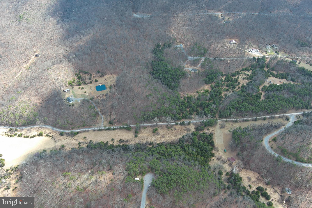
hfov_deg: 63.7
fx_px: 251
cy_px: 104
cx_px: 156
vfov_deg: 45.0
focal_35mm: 29
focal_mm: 10.57
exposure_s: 1/258
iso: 100
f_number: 2.8
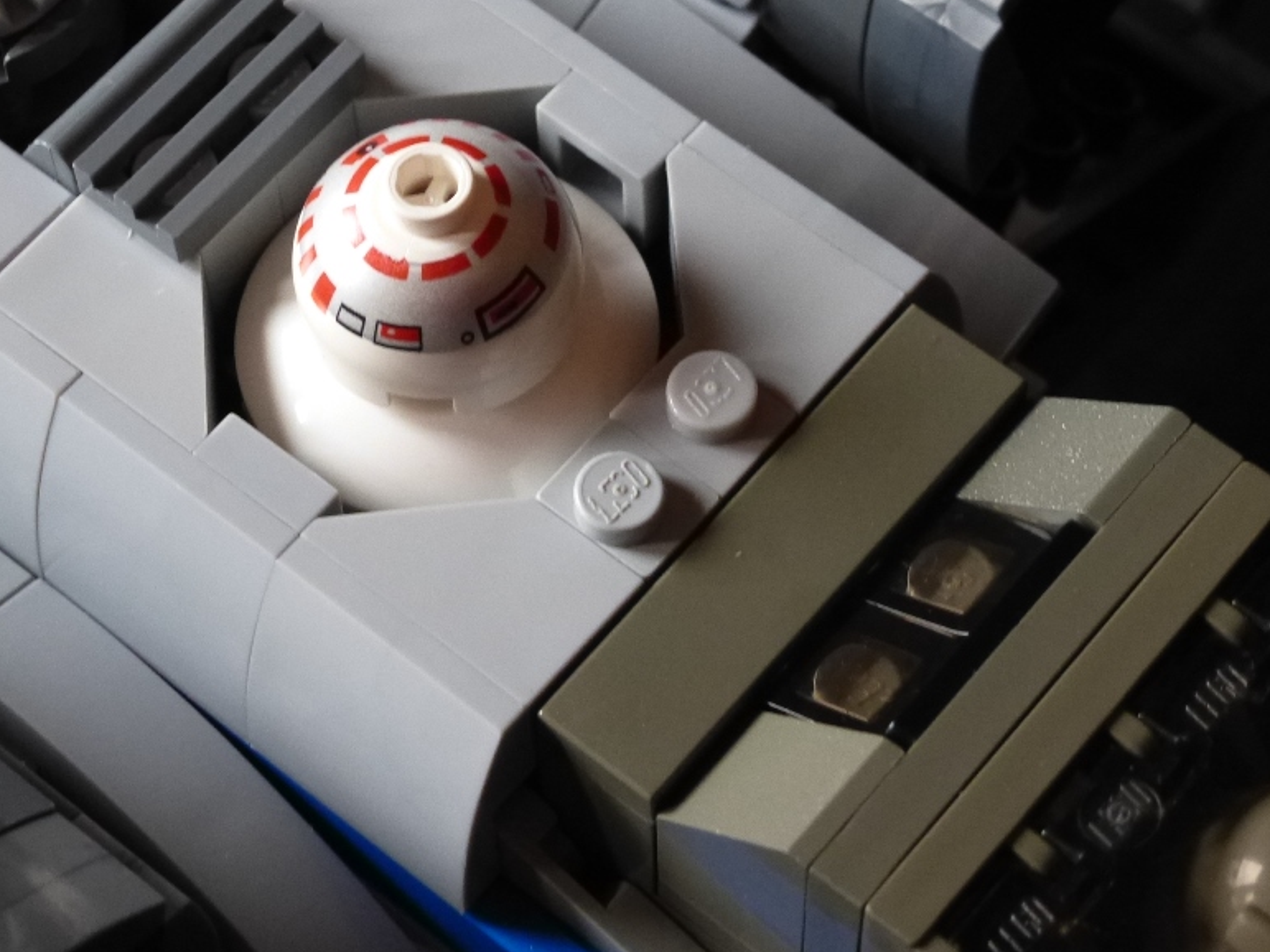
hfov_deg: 19.4
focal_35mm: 101
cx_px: 481
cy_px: 369
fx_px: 3705
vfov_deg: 14.6
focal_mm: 13.6
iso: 800
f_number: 4.7
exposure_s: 1/50
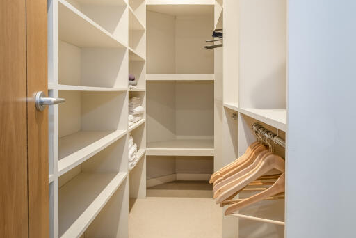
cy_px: 78
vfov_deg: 43.0
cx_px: 189
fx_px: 297
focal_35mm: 30
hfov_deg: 61.8
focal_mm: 10
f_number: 6.4
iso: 320
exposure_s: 1/8
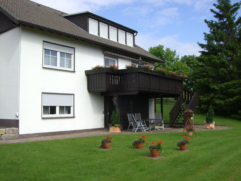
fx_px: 265
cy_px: 90
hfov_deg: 49.0
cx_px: 120
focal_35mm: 38
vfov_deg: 37.7
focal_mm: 6.2
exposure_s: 1/500
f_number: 4.3
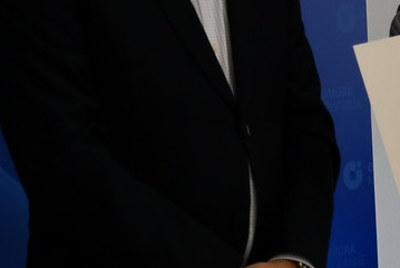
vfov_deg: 6.0
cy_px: -4
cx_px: 604
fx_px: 2524
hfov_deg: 8.8
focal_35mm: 227
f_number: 4.2
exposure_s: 1/250
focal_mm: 34
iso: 400
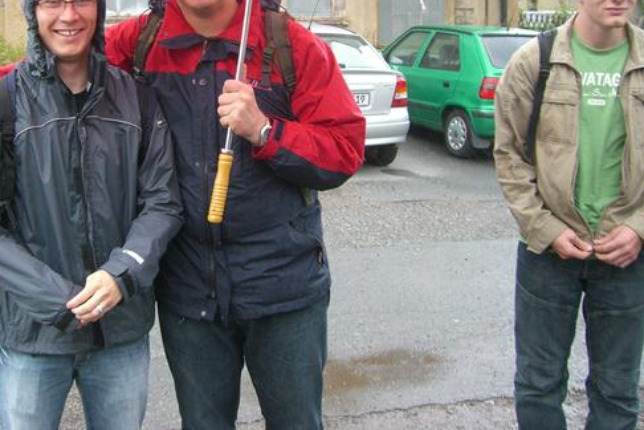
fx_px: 930
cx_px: 221
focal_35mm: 52
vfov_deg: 25.8
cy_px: 122
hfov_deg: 37.8
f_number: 2.7
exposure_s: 1/100
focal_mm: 6.2
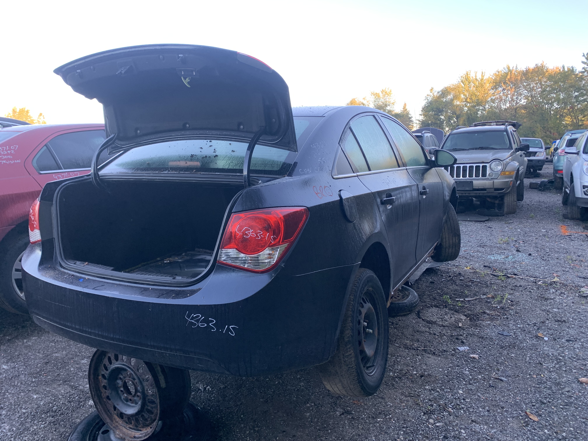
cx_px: 294
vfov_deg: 53.1
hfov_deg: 67.3
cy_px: 220
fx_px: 442
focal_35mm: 26
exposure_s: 1/122
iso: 40
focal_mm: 4.25
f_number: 1.8
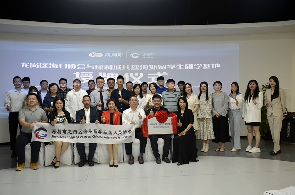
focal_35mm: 33
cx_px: 148
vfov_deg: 39.8
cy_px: 98
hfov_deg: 57.3
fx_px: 270
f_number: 2.8
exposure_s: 1/60
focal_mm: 22
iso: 500
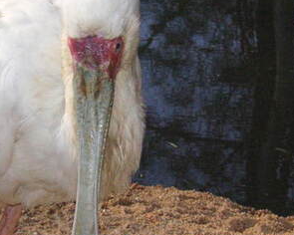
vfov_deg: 9.0
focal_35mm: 172
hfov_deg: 11.2
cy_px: 142
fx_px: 1497
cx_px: 45
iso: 160
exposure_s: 1/1000
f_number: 4
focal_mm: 10.8
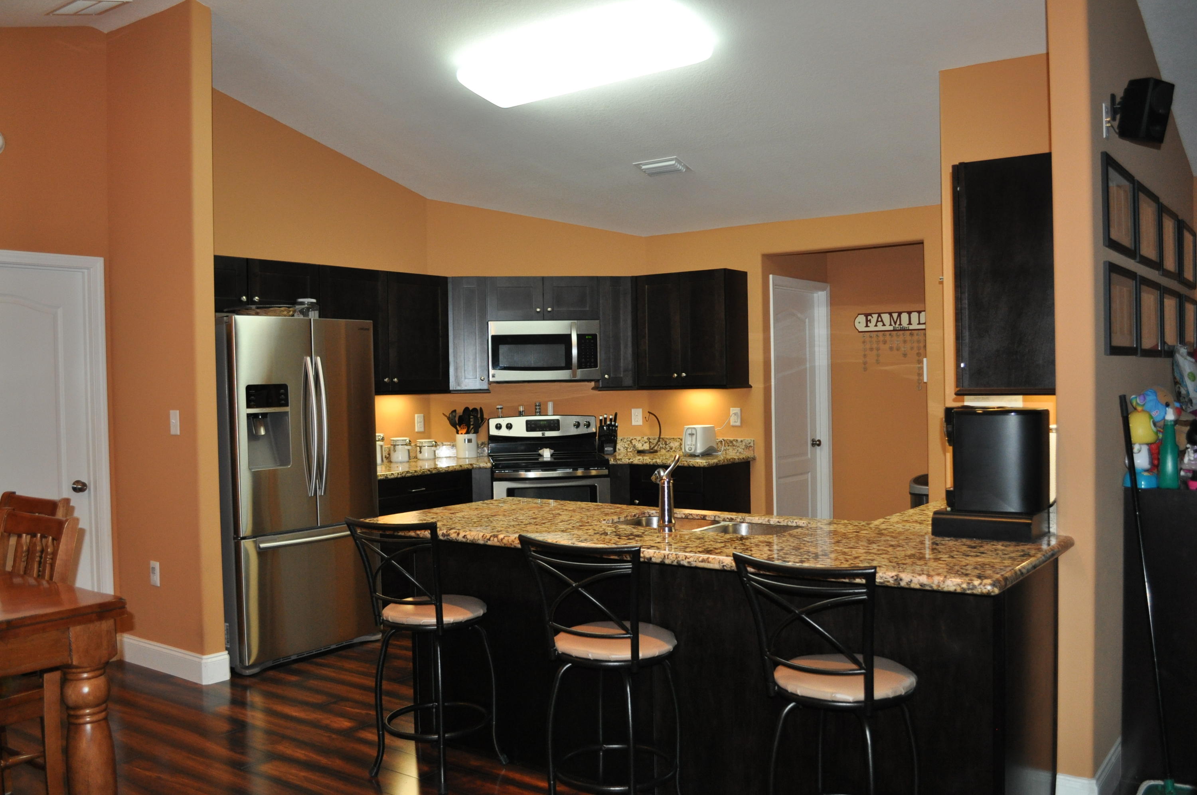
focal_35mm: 30
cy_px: 398
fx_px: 996
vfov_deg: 43.5
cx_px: 598
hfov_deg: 62.0
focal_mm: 20
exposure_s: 1/60
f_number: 3.8
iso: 800
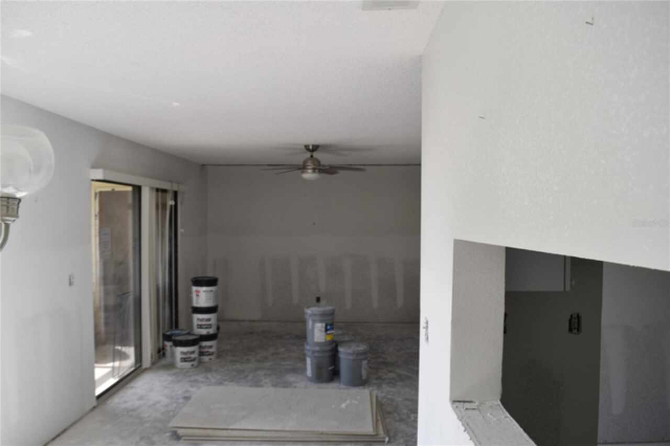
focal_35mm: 27
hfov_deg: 67.4
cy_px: 223
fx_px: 502
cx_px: 335
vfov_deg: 47.9
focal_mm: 18
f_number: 7.1
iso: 400
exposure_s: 1/200
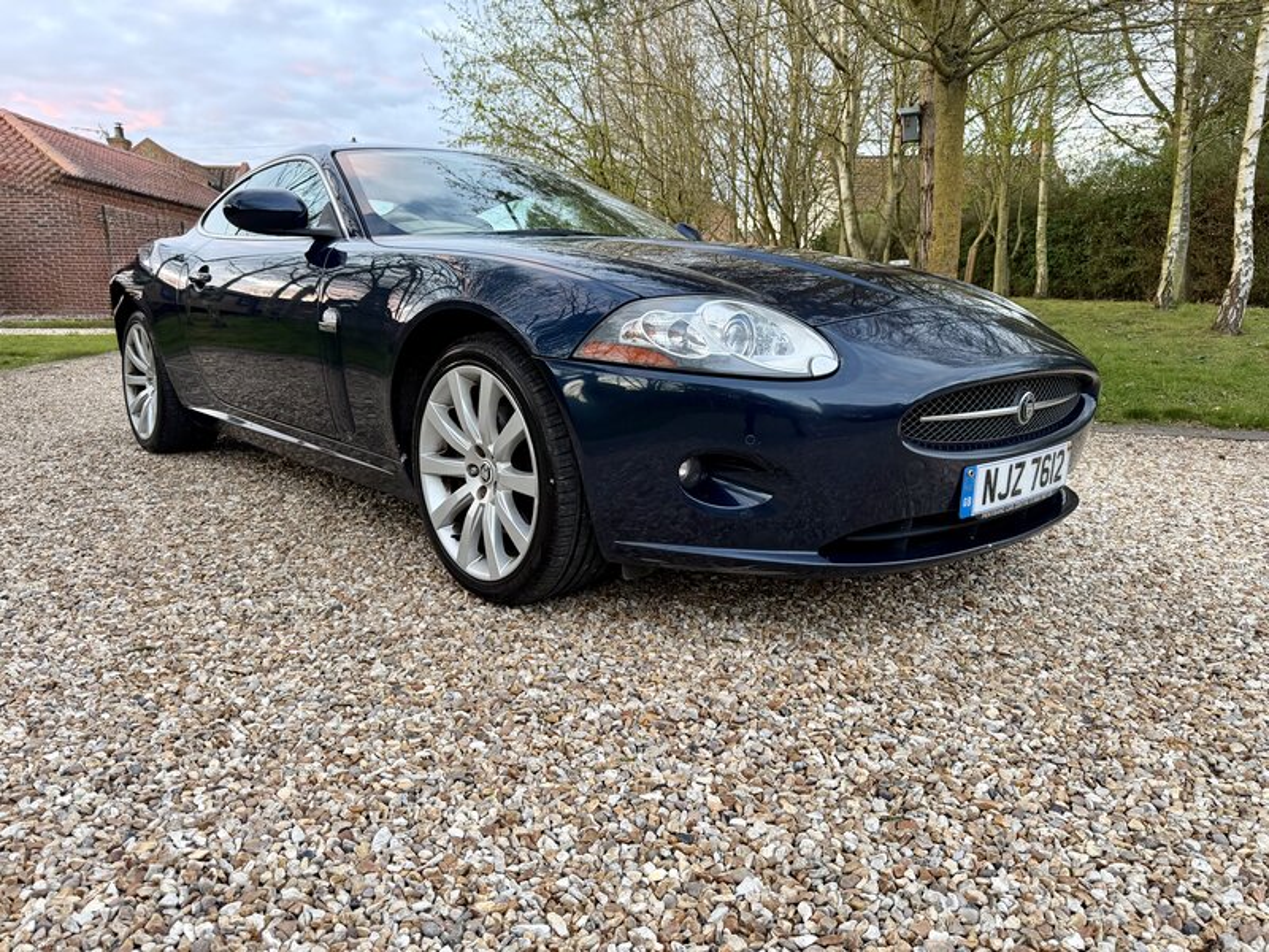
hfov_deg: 71.6
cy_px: 476
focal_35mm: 24
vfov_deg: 56.8
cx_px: 634
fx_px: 880
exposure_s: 1/64
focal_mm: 6.76
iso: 200
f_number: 1.78
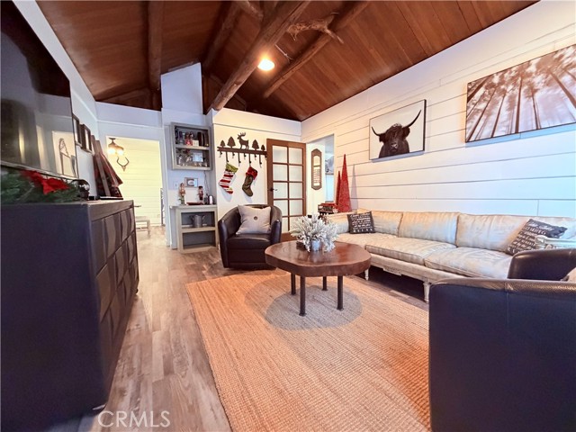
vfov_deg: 85.7
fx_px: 233
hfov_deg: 102.1
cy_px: 216
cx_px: 288
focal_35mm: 14
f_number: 2.2
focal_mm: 2.22
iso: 800
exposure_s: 1/60
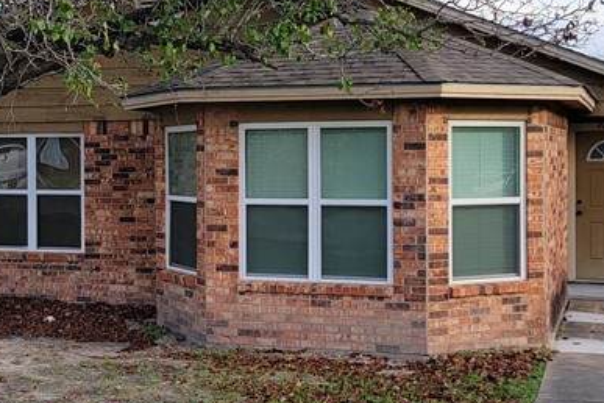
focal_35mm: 66
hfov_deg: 30.3
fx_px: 1107
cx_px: 203
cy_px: 150
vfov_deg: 20.6
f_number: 1.8
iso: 16
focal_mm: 6.7
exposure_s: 1/315
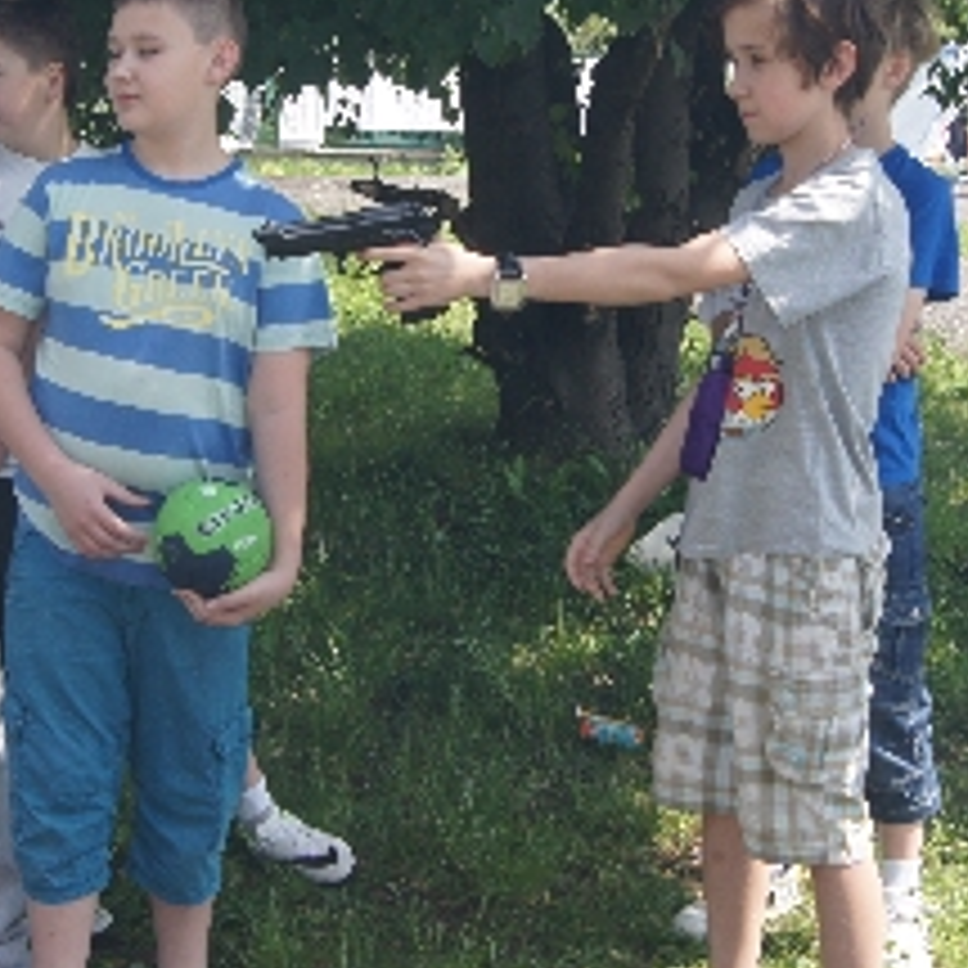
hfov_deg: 24.3
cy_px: 398
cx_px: 482
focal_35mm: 71
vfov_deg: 24.3
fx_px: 2246
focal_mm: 20
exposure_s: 1/160
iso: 200
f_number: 9
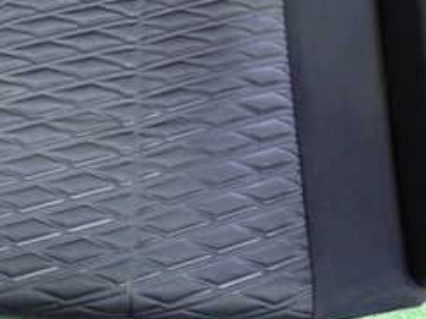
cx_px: 127
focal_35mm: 62
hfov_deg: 30.9
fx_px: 762
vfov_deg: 22.6
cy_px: -11
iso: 640
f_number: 2
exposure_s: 1/30
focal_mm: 4.5
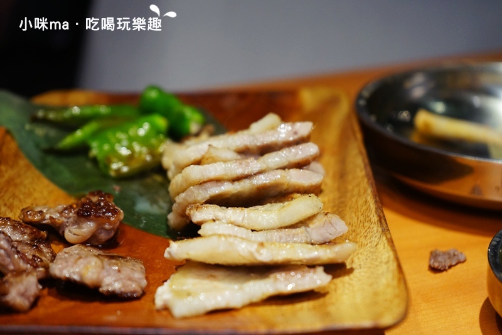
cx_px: 251
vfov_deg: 19.4
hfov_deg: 28.8
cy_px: 168
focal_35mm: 70
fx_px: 976
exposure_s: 1/80
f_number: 5.6
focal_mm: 70
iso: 1600
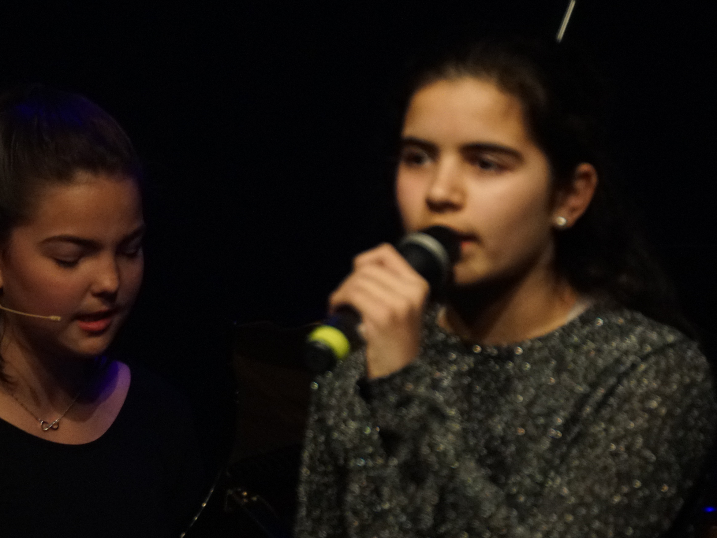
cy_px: 256
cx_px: 88
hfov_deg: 2.6
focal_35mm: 765
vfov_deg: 1.9
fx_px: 15846
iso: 1600
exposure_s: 1/60
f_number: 6.3
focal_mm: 300
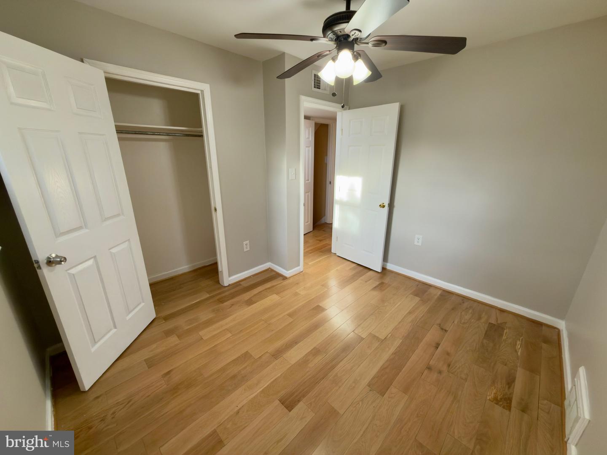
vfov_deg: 85.7
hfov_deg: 102.1
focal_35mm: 14
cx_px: 304
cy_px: 228
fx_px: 245
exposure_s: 1/40
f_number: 2.2
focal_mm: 2.22
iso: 50
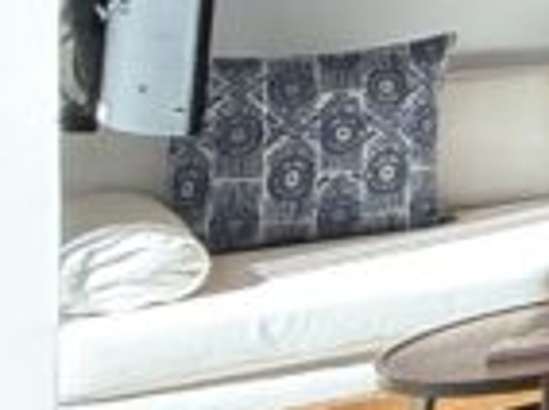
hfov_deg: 9.8
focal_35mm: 101
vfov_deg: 13.8
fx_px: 1599
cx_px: 1883
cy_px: -186
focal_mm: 2.22
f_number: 2.2
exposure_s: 1/99
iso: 160
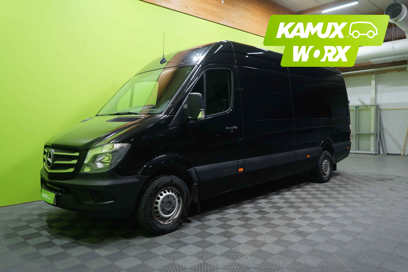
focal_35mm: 27
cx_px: 204
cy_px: 136
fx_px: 306
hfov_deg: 67.4
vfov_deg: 47.9
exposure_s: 1/25
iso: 1000
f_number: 5
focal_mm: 27
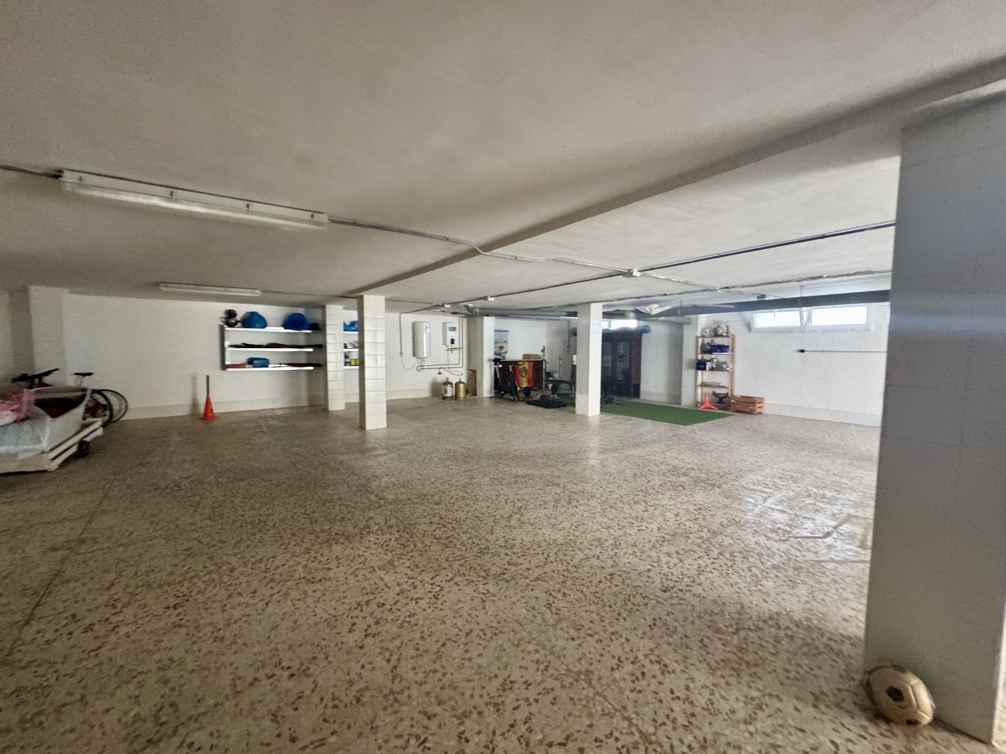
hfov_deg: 102.1
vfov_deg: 85.7
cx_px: 503
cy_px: 377
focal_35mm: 14
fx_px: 407
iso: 500
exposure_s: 1/60
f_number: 2.2
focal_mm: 2.22
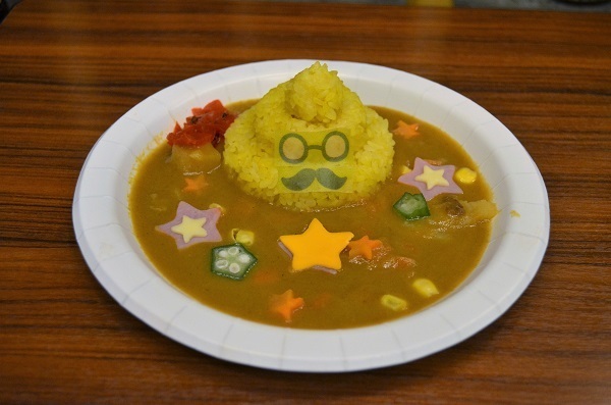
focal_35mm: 42
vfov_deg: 31.7
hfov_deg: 46.5
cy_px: 202
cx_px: 306
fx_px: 711
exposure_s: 1/40
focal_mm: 28
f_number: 4.5
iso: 800
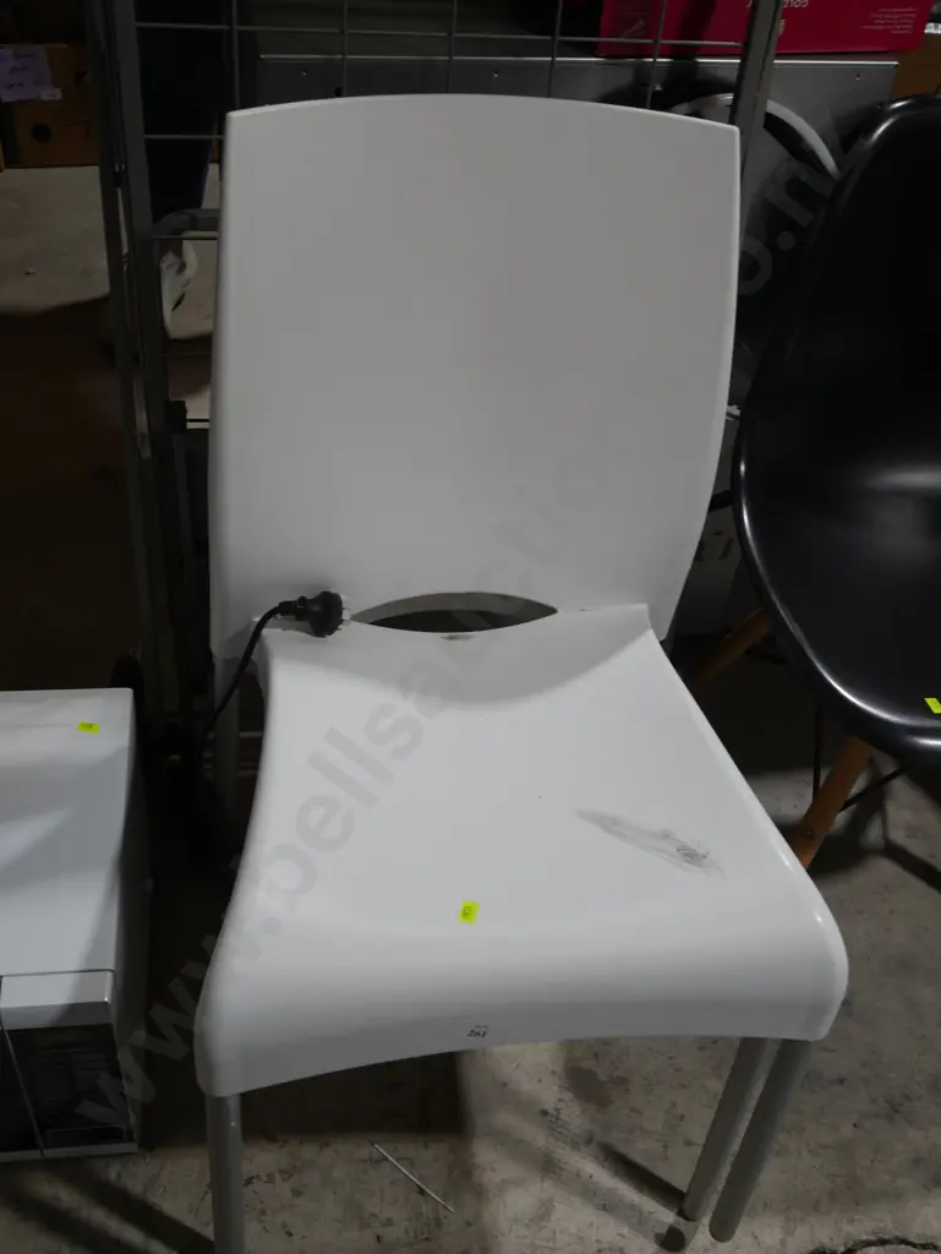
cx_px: 470
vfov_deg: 49.0
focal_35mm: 38
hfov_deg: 37.8
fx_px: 1376
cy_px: 627
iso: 200
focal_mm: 19
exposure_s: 1/100
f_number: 5
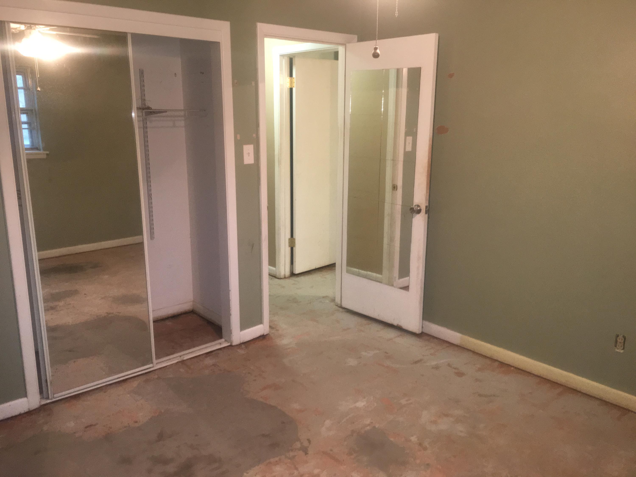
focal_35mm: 29
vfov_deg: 48.2
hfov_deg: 61.7
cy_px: 238
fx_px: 533
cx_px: 318
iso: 125
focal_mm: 4.15
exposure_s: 1/16
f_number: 2.2
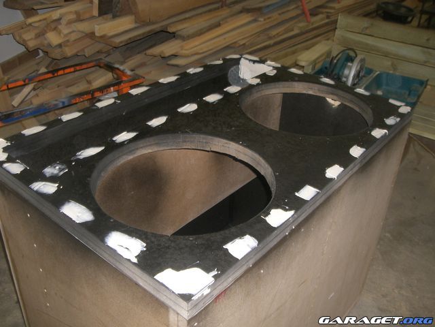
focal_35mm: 38
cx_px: 218
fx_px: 478
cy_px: 164
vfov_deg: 37.7
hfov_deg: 49.0
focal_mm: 6.2
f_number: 2.7
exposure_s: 1/60
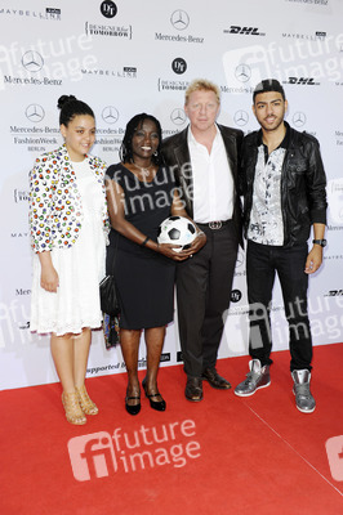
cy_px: 258
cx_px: 172
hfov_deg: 35.0
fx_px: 544
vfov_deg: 50.7
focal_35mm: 38
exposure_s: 1/200
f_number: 5.6
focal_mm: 38
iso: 500
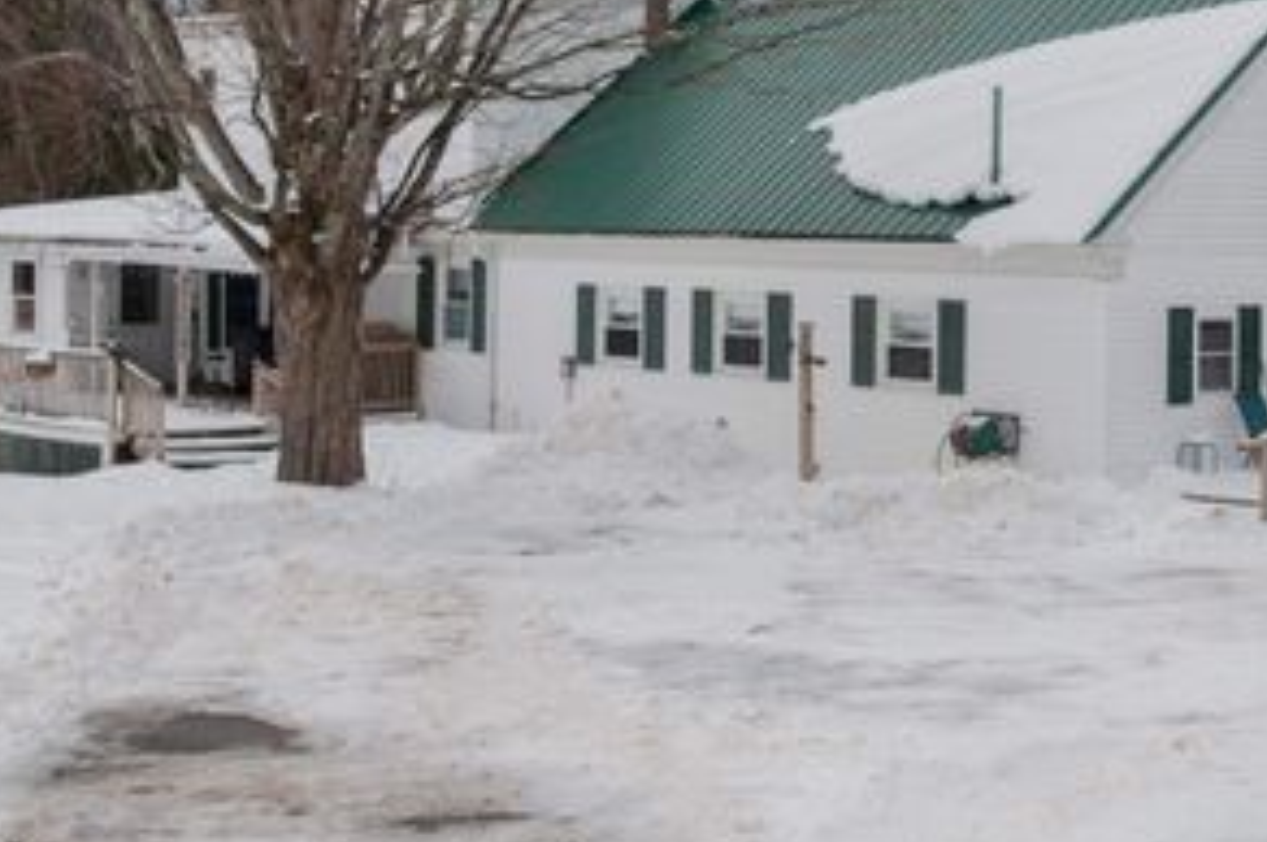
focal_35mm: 72
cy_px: 200
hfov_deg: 28.0
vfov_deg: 18.7
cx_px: 772
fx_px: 2531
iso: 400
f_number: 5.6
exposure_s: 1/500
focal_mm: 28
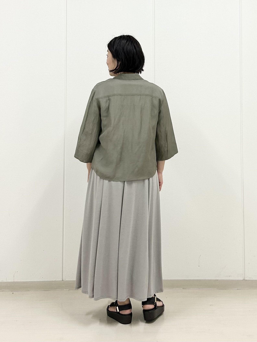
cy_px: 171
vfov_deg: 67.3
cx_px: 128
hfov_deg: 53.1
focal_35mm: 26
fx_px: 257
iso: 80
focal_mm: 5.7
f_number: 1.5
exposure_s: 1/60
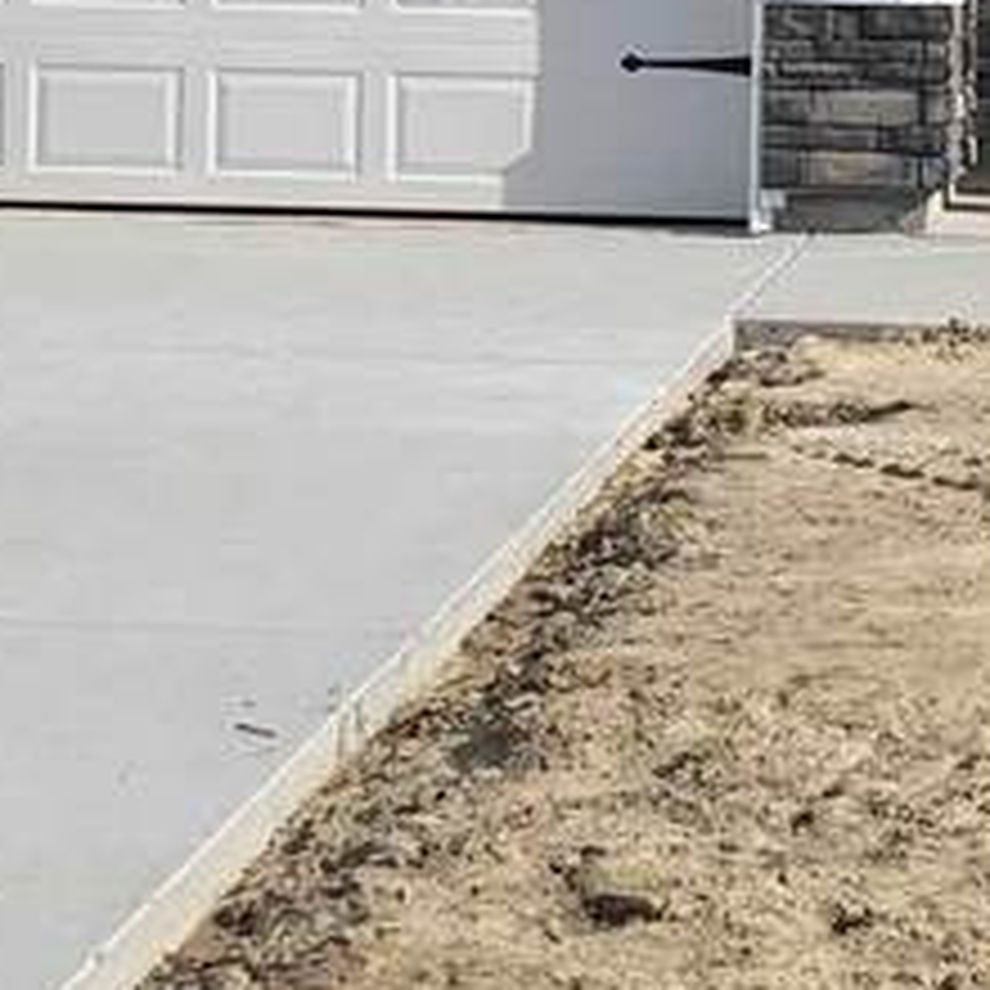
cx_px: 832
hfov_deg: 12.9
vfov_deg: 12.8
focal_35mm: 134
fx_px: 4336
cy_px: -140
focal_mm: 4.25
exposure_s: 1/3650
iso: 25
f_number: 1.8
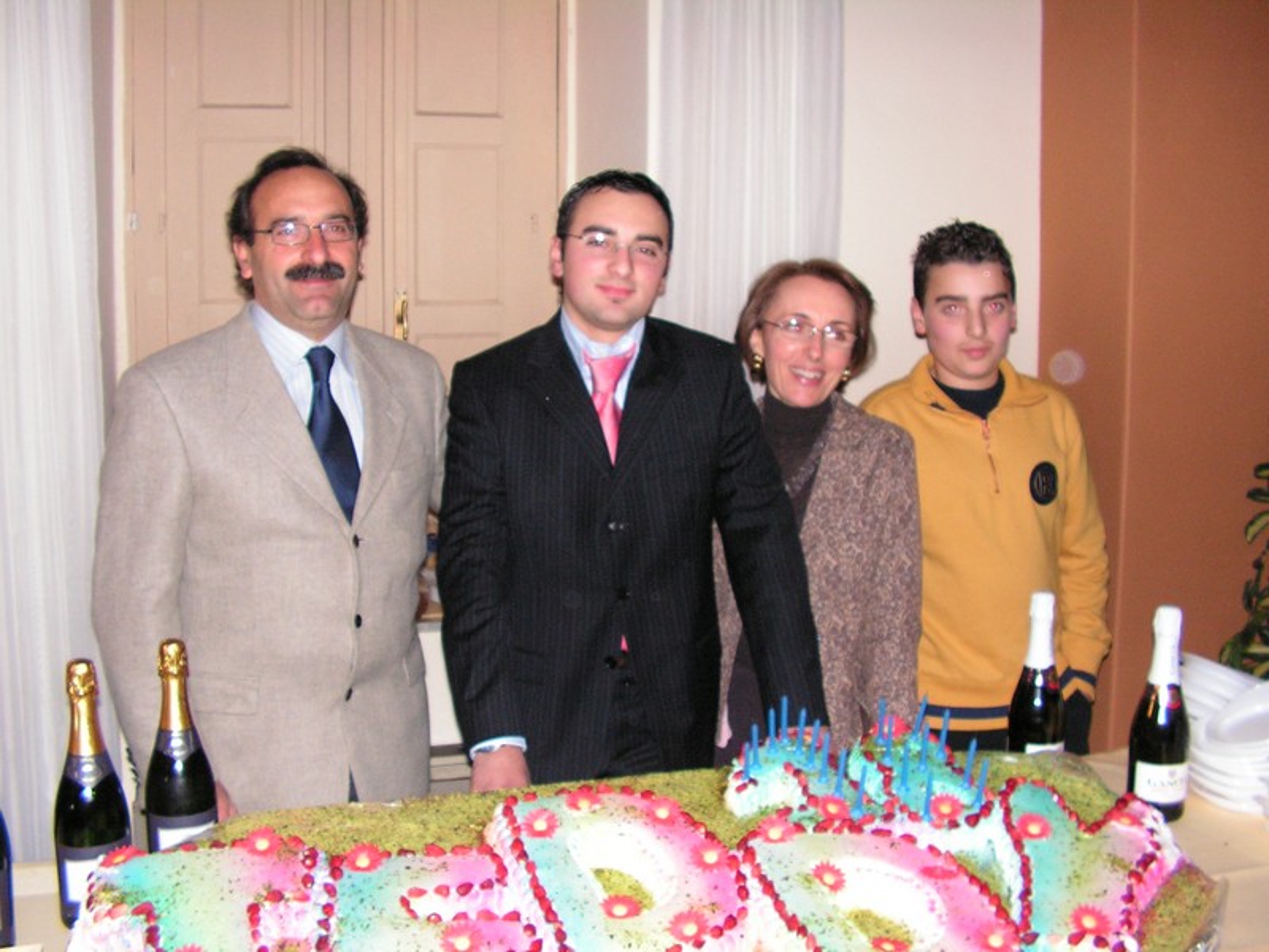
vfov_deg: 39.7
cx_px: 634
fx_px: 1320
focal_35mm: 36
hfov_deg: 51.4
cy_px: 476
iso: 200
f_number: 3.2
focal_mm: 6
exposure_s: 1/40
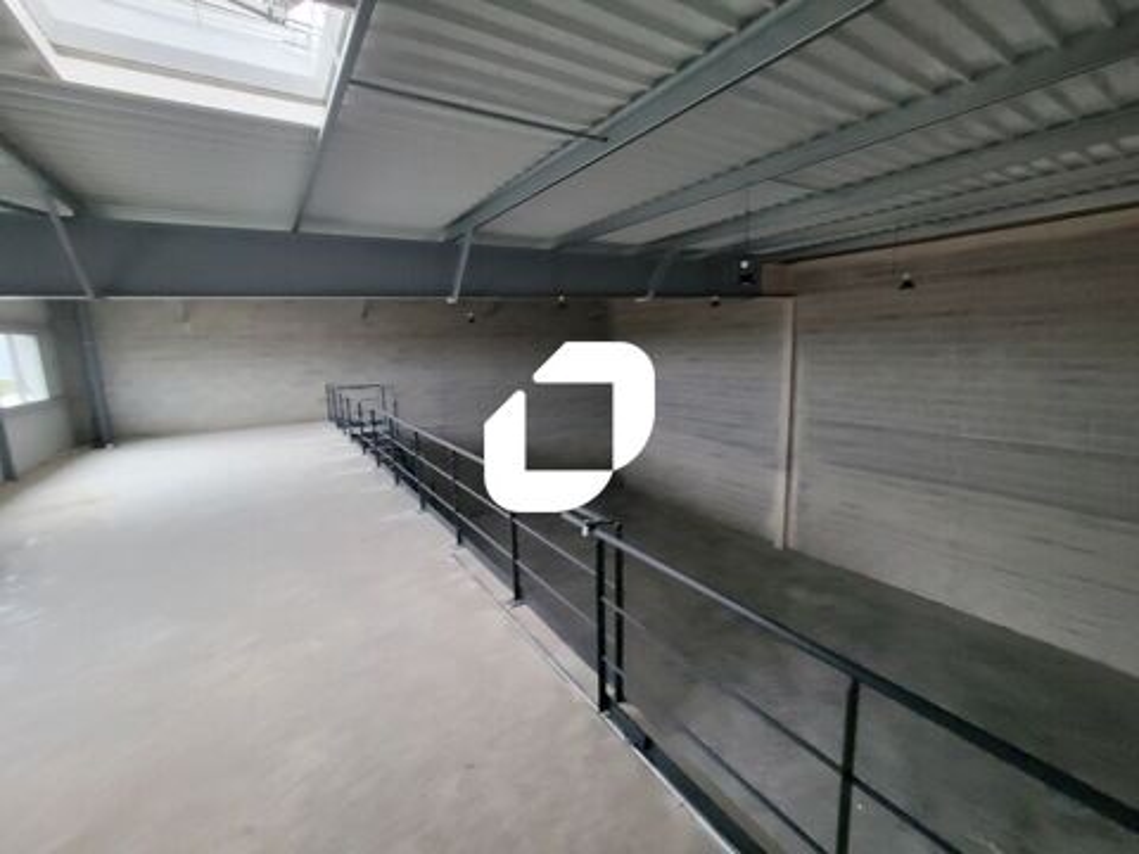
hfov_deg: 106.2
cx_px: 570
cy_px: 427
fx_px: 428
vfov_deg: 89.9
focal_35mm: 13
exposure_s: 1/24
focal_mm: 2.2
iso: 800
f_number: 2.2
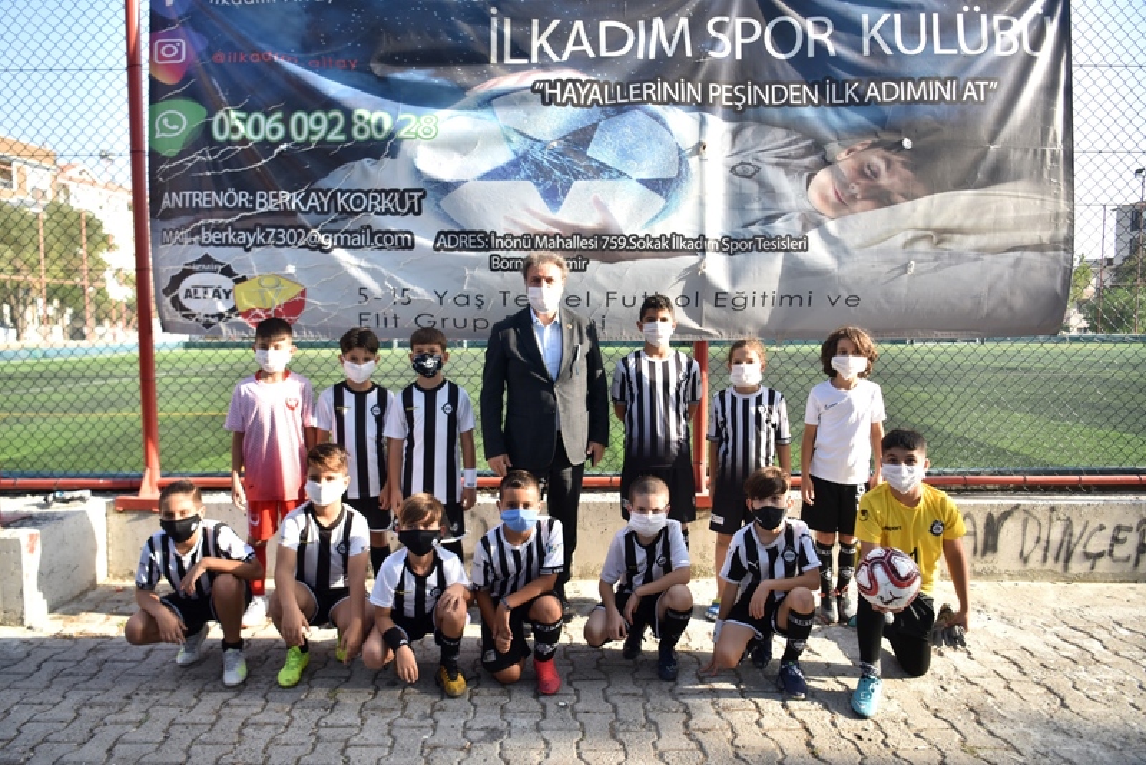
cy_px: 382
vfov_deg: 53.2
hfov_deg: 73.7
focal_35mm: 24
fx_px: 764
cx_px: 573
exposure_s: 1/2000
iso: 320
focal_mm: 24
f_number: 2.8
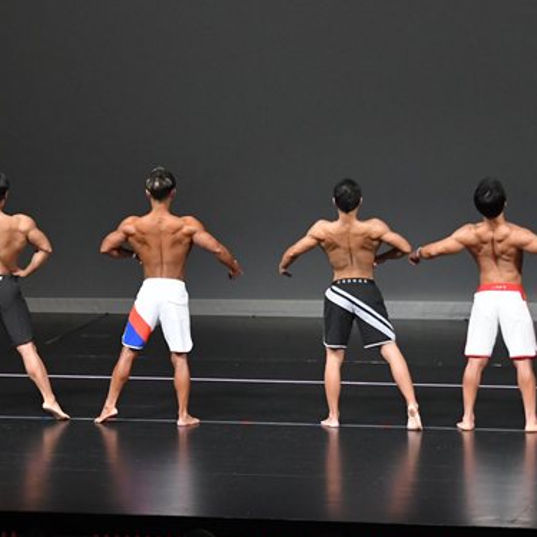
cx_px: 92
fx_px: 4528
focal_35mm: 258
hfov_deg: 6.8
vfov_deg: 6.8
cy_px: 211
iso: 4000
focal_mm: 98
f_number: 5.6
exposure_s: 1/400
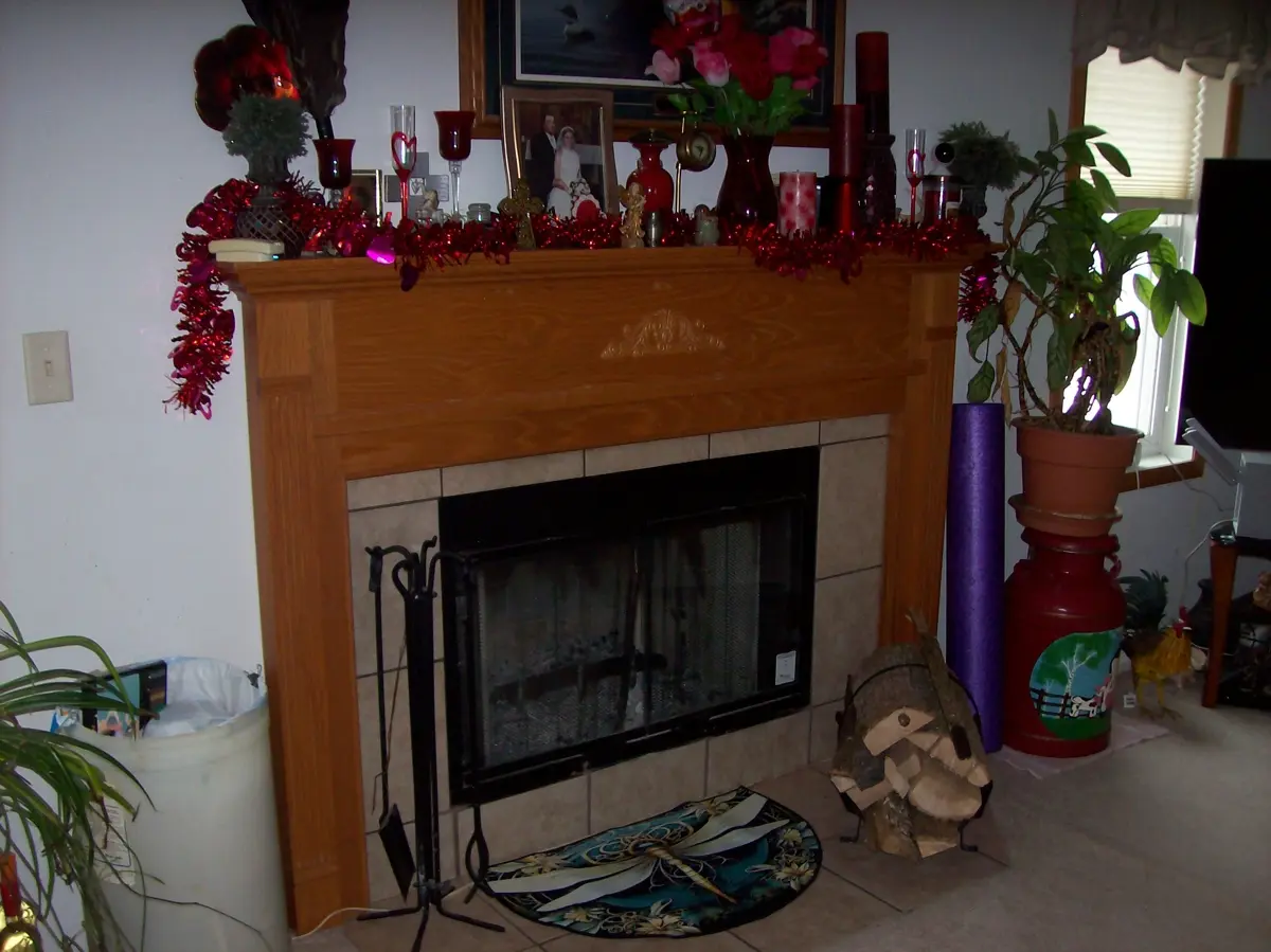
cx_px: 636
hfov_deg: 51.4
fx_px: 1321
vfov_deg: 39.6
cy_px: 476
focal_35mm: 36
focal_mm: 6
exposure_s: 1/64
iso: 80
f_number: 2.7
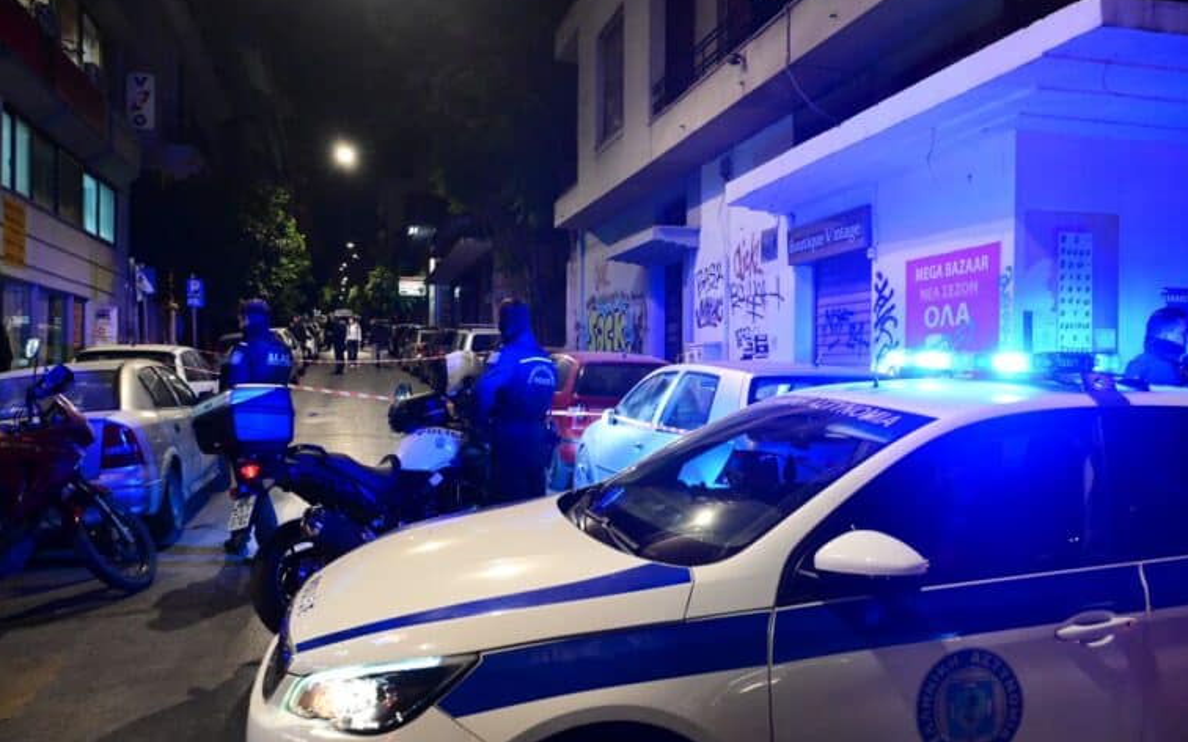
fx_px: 939
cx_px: 602
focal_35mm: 29
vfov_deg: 43.1
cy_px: 391
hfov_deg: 64.7
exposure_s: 1/160
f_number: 4
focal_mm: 28
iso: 10000
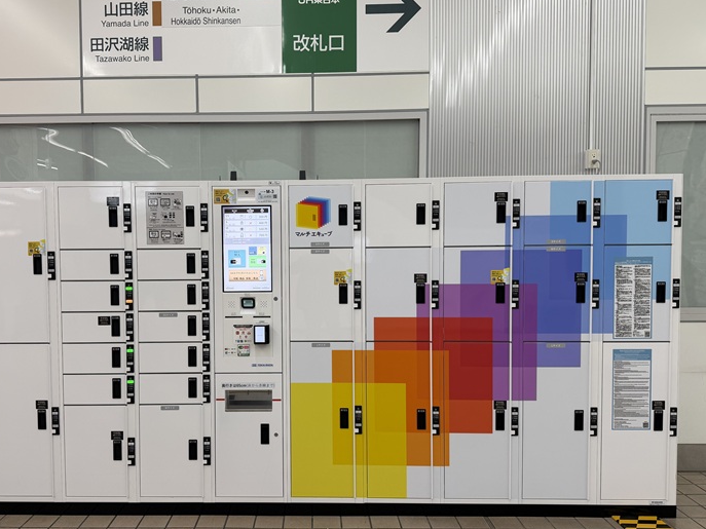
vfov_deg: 48.2
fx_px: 591
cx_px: 296
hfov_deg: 61.3
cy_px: 277
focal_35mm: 29
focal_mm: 6.76
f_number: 1.78
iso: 50
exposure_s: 1/100
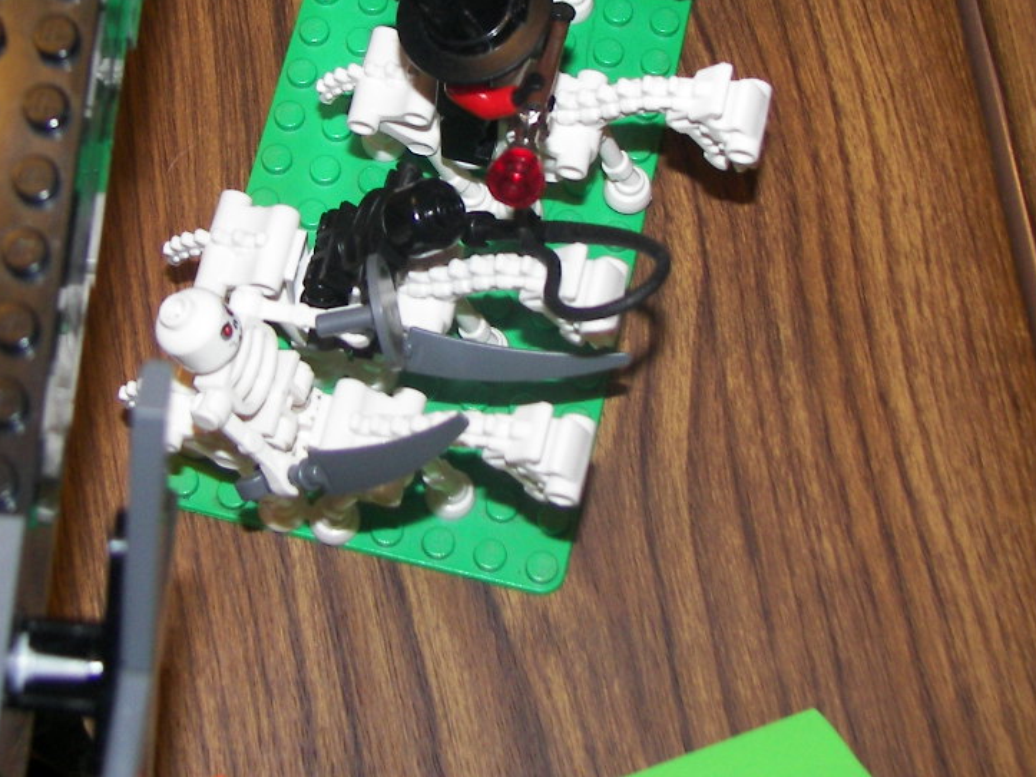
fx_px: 2543
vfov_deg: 17.2
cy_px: 169
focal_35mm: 85
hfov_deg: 23.0
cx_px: 436
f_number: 2.8
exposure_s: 1/30
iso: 100
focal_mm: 8
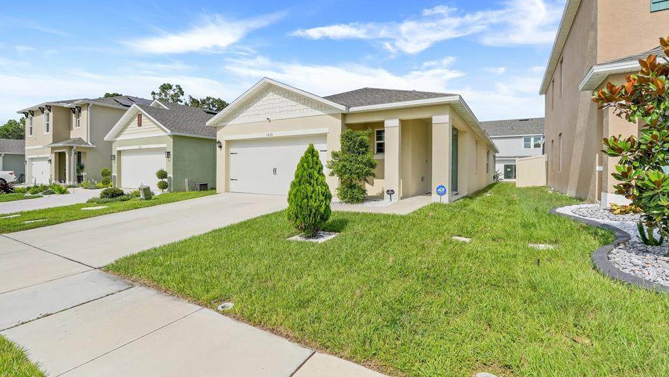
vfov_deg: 63.8
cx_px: 335
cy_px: 173
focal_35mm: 17
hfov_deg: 95.9
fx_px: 302
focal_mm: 16
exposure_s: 1/1000
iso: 250
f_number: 9
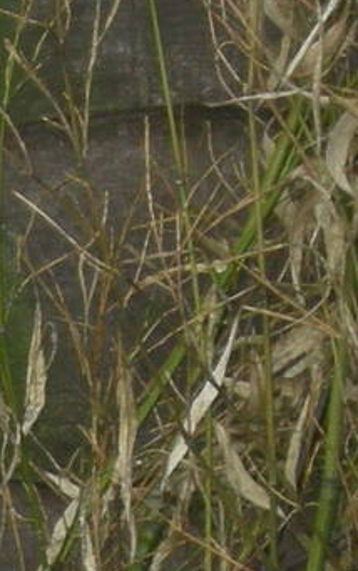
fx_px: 8501
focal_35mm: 545
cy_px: 978
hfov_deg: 2.4
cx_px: -497
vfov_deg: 3.8
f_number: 4.8
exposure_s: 1/120
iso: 178
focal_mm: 23
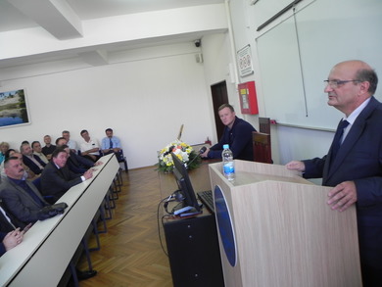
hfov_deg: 67.3
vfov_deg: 53.1
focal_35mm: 26
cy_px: 144
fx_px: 287
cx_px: 191
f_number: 2.8
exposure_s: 1/31.5
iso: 160
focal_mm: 4.6
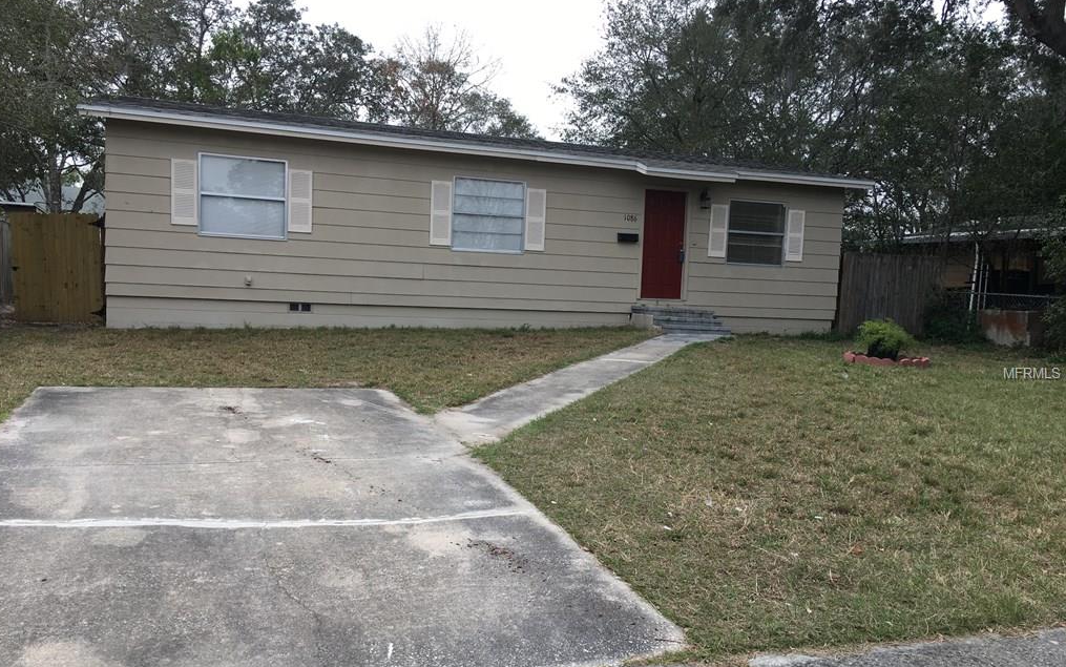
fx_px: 901
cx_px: 529
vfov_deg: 40.6
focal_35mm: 31
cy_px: 374
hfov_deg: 61.2
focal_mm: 4.15
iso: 25
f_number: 2.2
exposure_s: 1/173
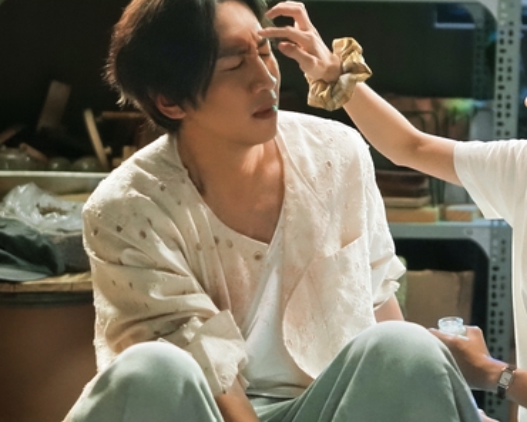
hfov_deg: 14.4
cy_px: 232
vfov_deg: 11.6
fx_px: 2074
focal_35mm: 133
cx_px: 366
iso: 3200
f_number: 2
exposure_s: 1/125
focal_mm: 55
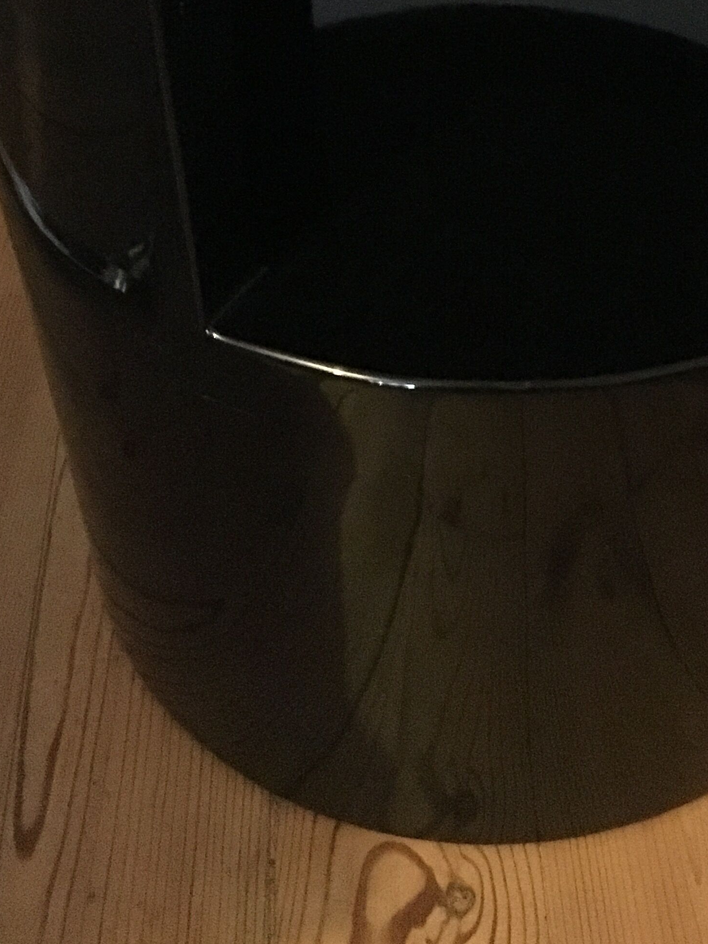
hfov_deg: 24.3
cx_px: 494
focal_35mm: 60
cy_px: 130
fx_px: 1636
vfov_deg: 31.0
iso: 2000
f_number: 2.2
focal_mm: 4.15
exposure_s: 1/17
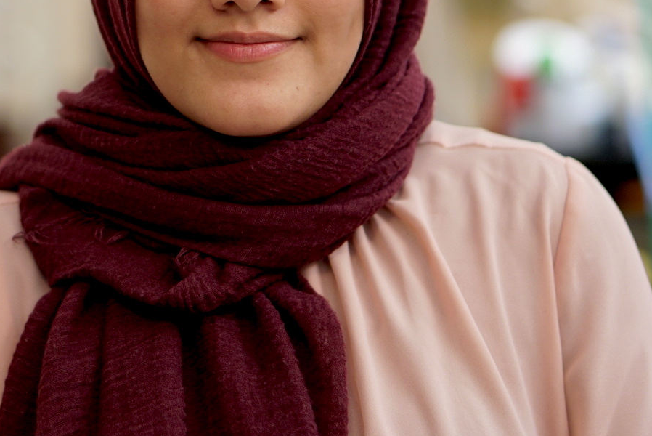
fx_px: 2446
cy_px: 58
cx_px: 189
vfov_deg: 10.1
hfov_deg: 15.1
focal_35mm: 135
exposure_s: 1/60
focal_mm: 50
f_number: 1.8
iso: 400
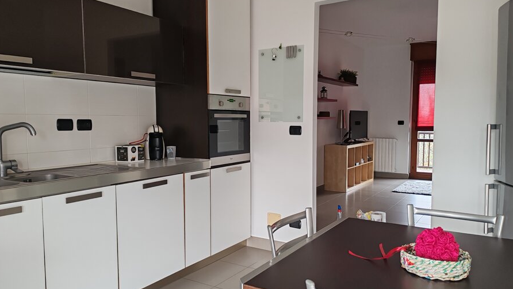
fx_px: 408
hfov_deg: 64.3
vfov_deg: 38.9
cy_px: 152
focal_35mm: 30
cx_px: 256
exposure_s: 1/100
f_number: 1.9
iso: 640
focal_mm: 6.12
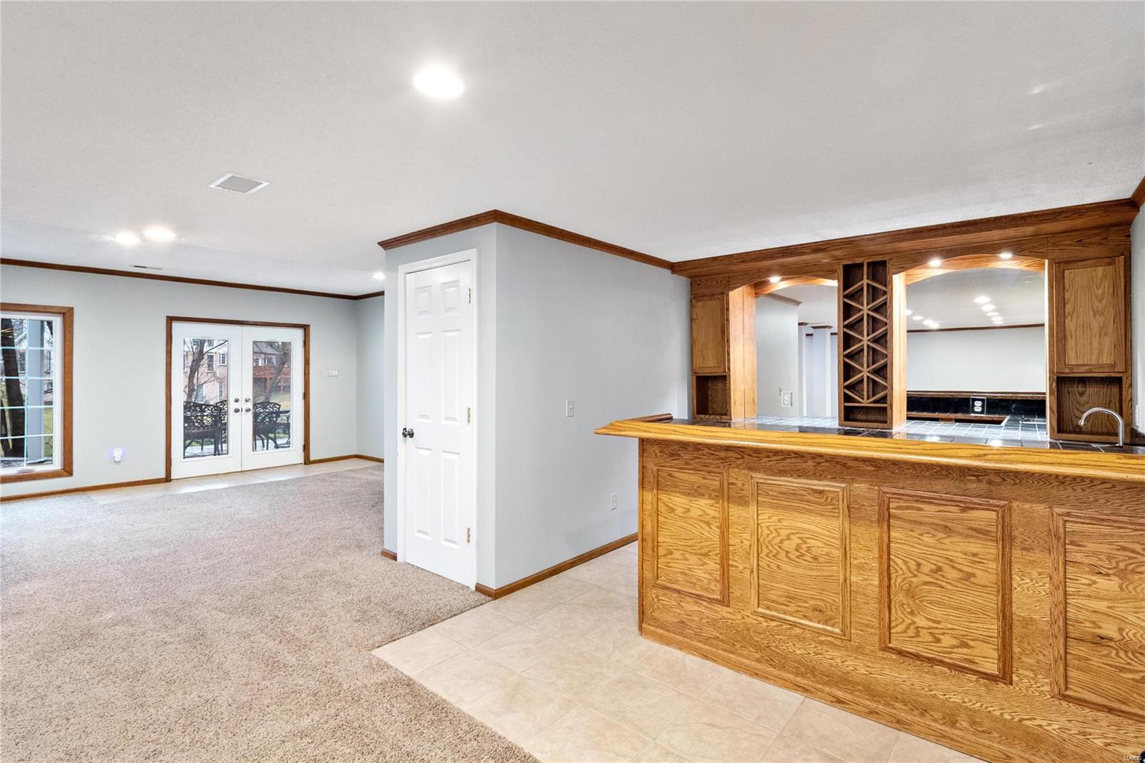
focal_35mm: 16
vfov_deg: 73.7
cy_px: 382
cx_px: 572
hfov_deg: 96.7
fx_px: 509
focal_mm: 8
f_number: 8
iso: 400
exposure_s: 1/15
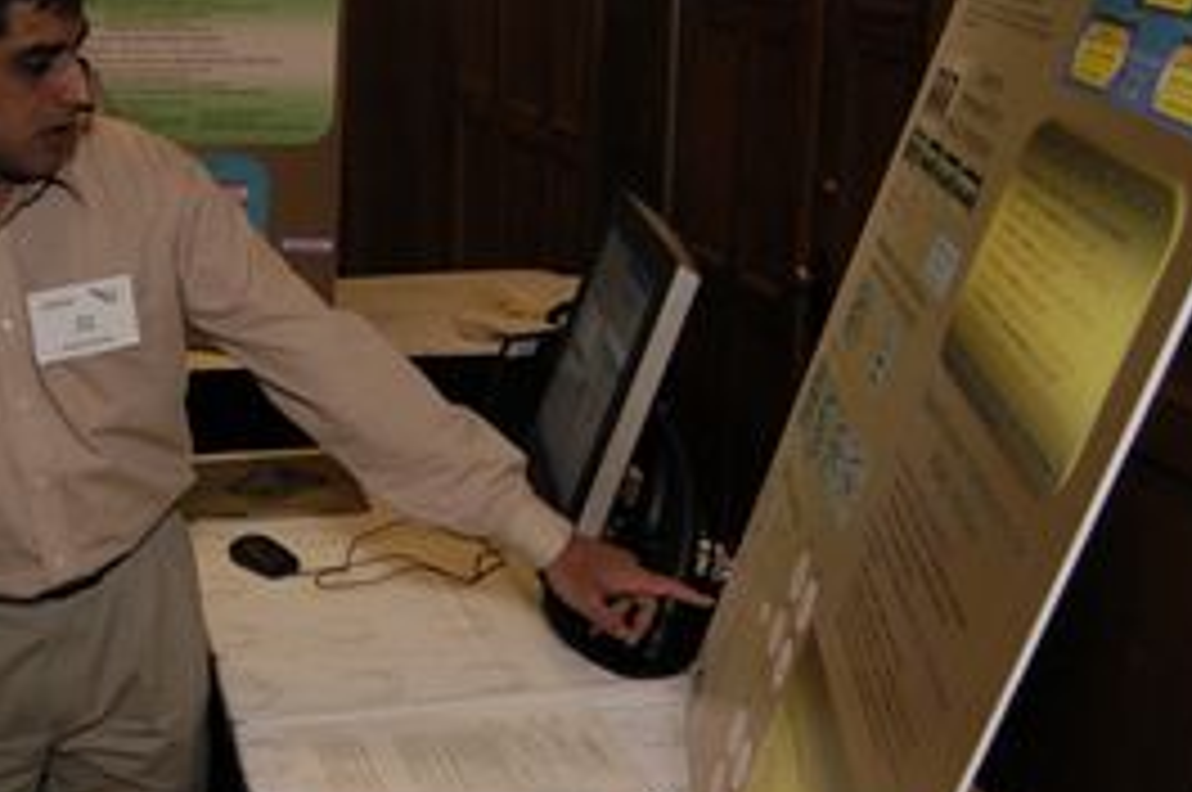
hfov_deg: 37.4
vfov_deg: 26.4
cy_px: 378
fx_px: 1687
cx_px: 220
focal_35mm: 51
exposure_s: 1/50
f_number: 5.6
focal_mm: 18
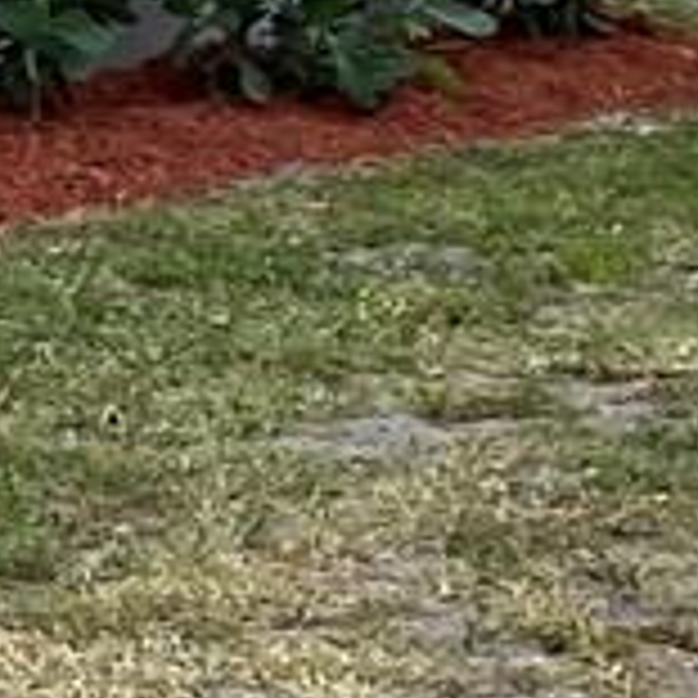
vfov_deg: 7.3
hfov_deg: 6.2
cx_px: -2076
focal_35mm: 237
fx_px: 5407
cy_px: -167
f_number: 1.8
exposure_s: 1/1838
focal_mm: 4.25
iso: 32
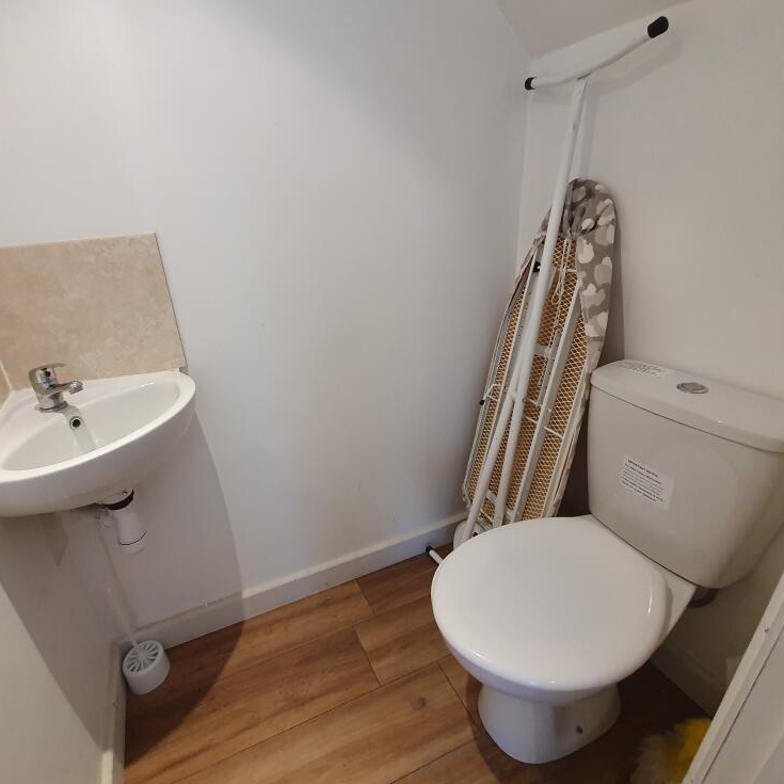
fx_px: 410
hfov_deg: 87.0
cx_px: 343
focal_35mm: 16
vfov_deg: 87.4
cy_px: 394
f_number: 2.2
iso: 400
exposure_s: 1/50
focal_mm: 1.8
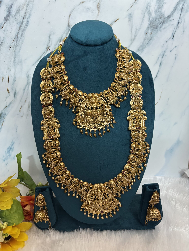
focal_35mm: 26
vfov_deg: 67.3
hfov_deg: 53.1
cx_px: 94
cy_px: 126
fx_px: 189
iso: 640
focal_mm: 5.96
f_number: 1.6
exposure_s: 1/25
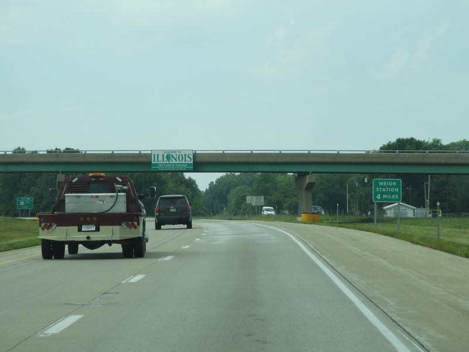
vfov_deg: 11.0
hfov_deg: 14.6
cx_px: 234
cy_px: 176
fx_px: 1829
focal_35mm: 135
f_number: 5
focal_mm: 24.2
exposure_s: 1/400
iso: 100
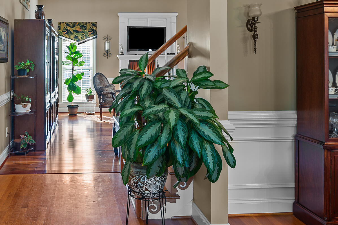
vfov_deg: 37.0
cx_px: 90
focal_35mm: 35
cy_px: 58
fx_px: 329
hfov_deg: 52.3
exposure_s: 1/1.25
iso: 100
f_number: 8
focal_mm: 14
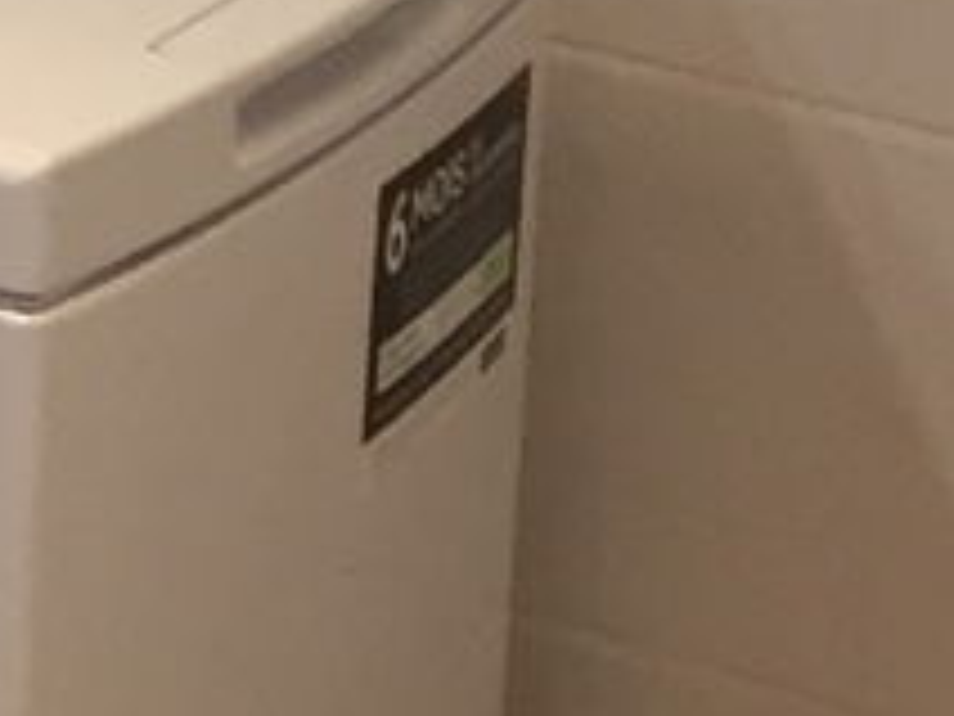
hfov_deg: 8.1
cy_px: -1220
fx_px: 6036
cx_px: -1552
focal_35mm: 219
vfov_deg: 6.4
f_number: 2.2
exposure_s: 1/33
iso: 50
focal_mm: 4.15
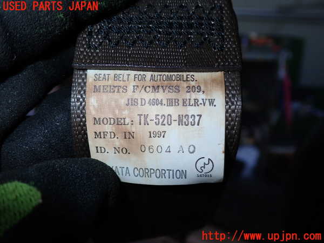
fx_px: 281
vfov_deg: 46.8
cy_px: 122
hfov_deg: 60.0
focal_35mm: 30
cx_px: 162
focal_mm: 5.4
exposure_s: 1/30
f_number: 6.3
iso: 200
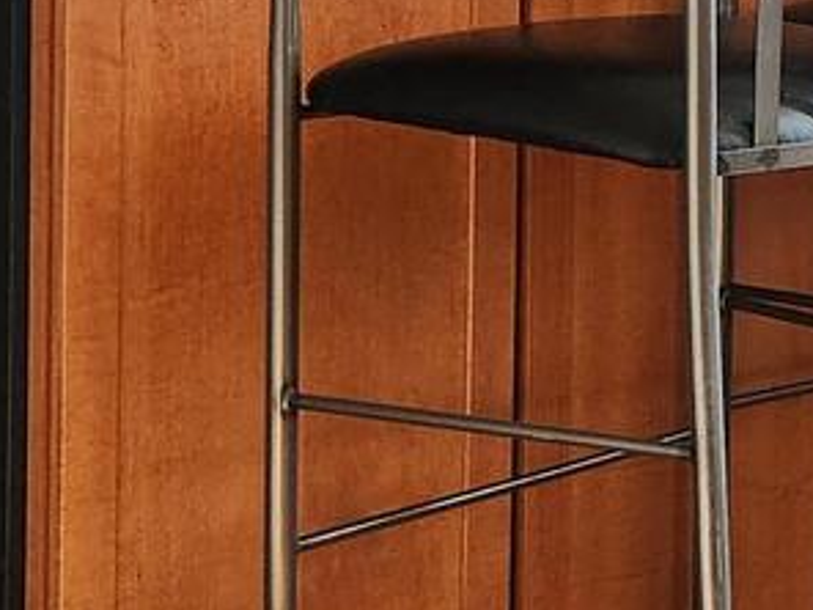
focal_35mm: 112
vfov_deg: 13.0
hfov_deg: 15.4
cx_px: 1412
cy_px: -74
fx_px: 2630
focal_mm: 5.4
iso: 250
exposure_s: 1/120
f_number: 1.8
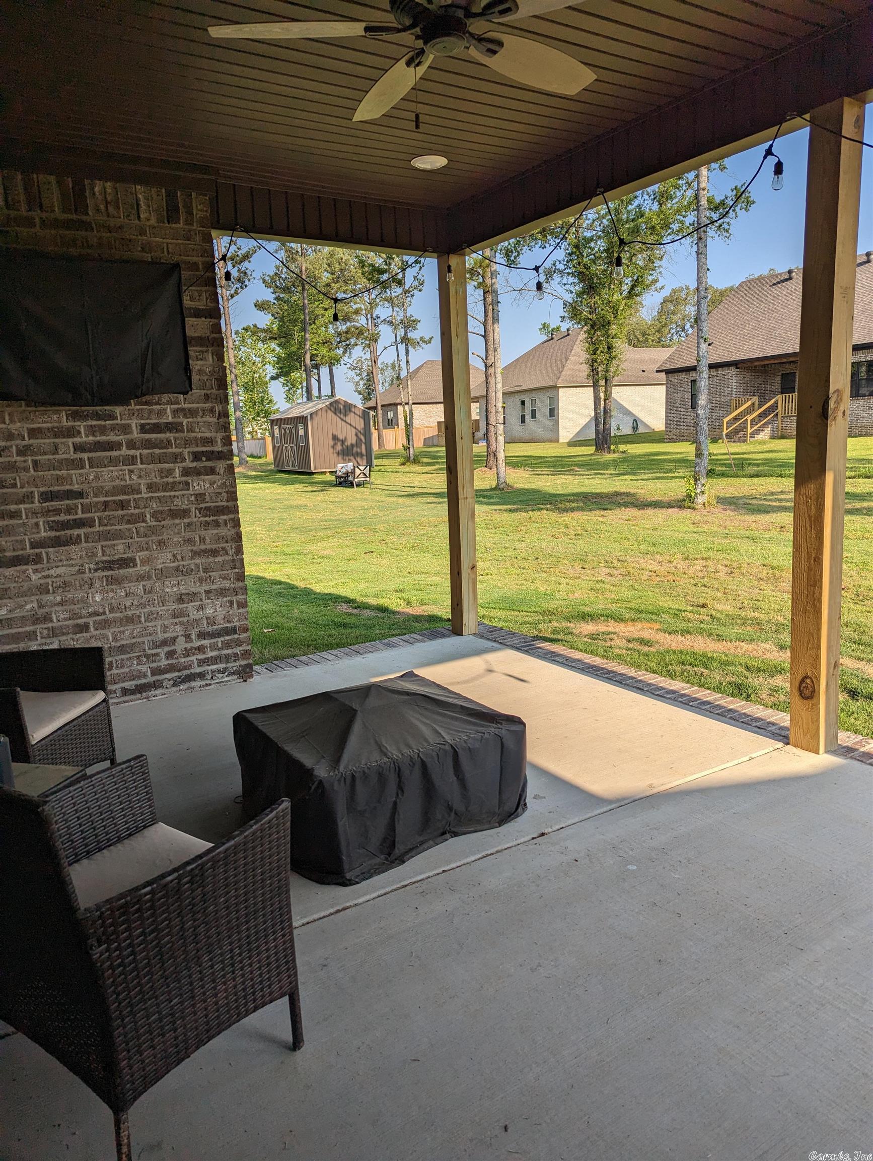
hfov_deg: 56.9
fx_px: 805
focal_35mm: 24
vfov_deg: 71.5
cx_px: 436
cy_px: 580
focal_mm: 6.81
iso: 44
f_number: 1.85
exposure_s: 1/1618
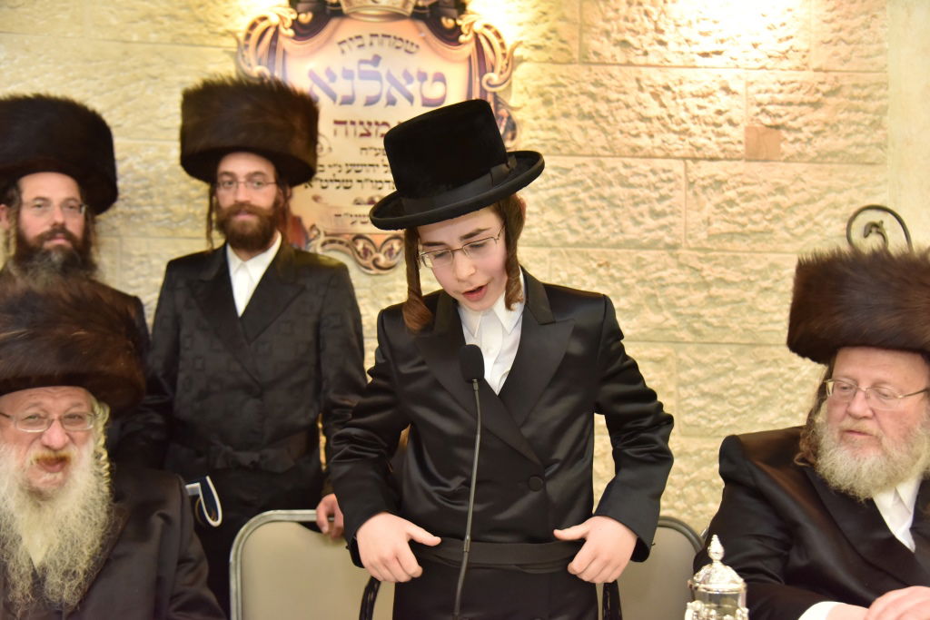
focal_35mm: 40
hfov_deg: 48.5
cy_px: 310
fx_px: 1033
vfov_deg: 33.4
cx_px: 465
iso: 2000
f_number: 4
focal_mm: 40
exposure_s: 1/125
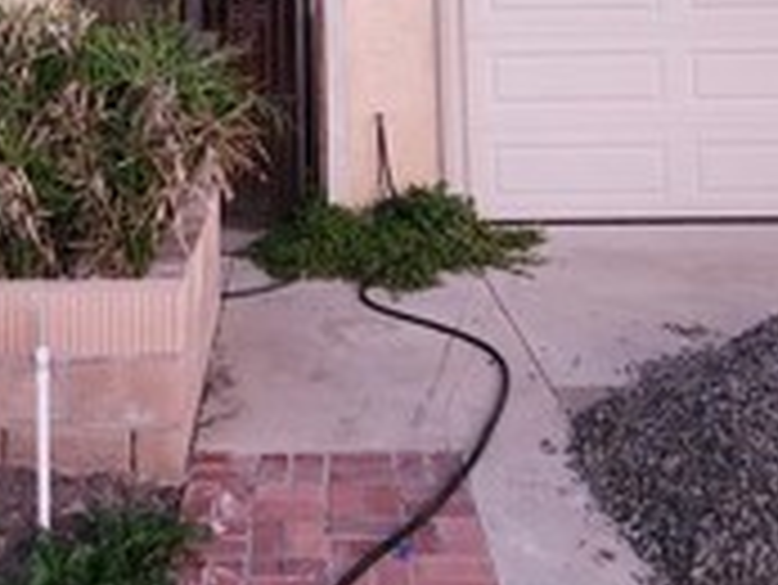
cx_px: 288
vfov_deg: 26.8
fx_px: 1080
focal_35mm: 48
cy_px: -122
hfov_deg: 39.3
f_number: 2.2
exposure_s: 1/30
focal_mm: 2.2
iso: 500
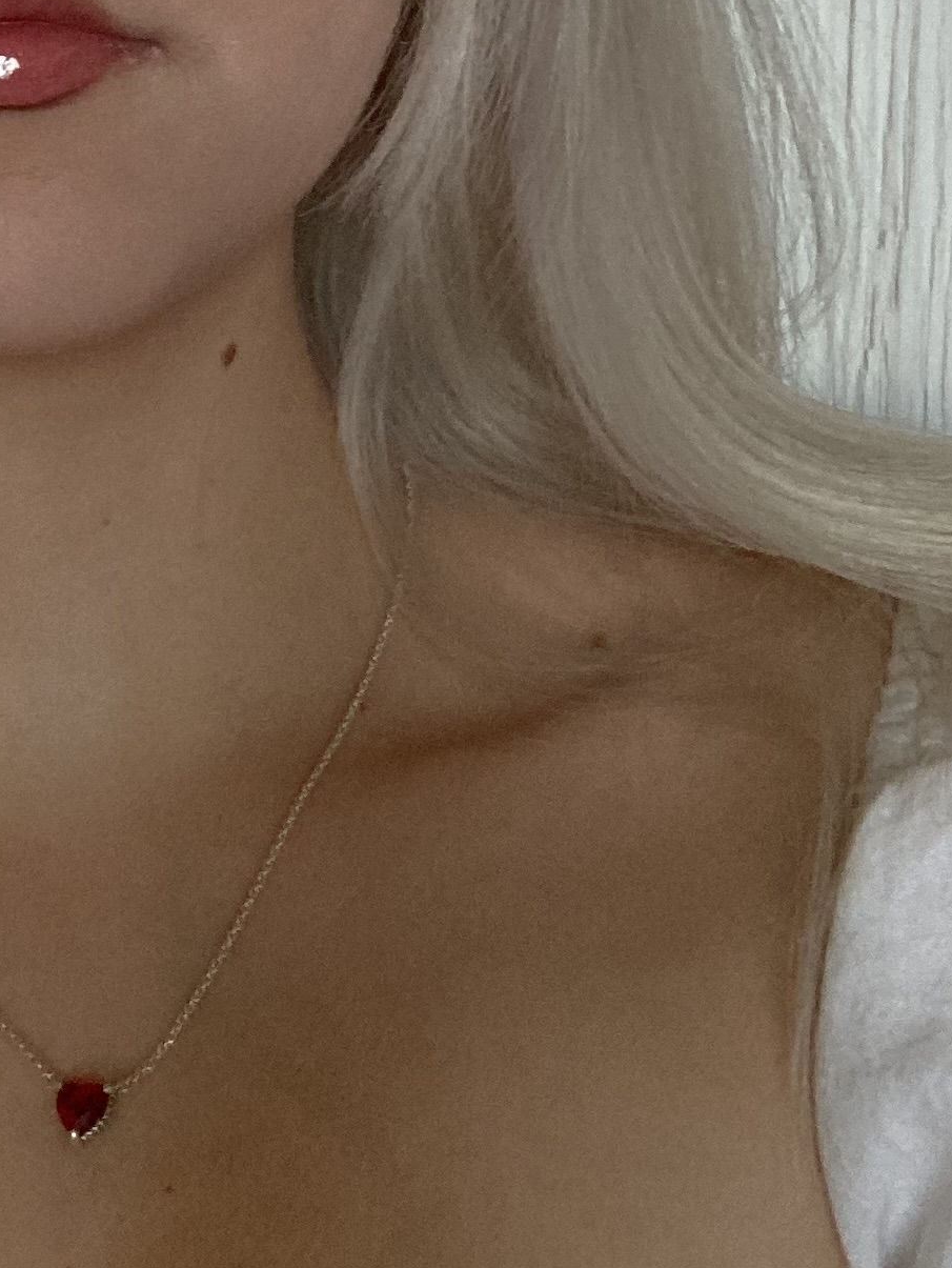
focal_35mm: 82
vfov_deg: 22.9
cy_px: -1
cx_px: -18
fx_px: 3004
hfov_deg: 17.6
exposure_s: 1/60
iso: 100
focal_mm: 2.87
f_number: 2.2
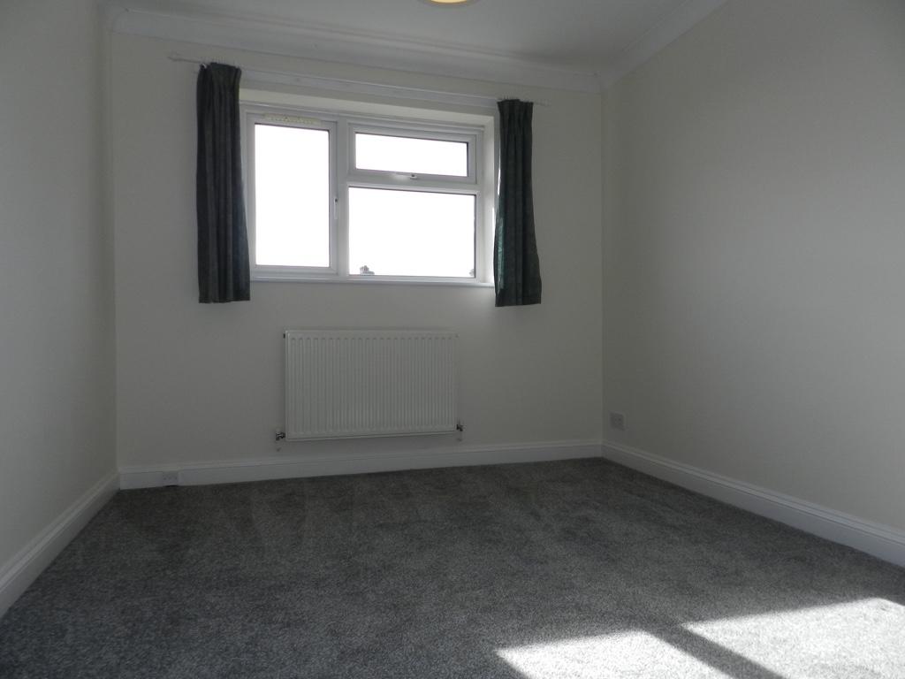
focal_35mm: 23
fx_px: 601
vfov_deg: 58.9
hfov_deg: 73.9
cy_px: 340
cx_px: 452
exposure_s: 1/500
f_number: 3.4
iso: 160
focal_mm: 4
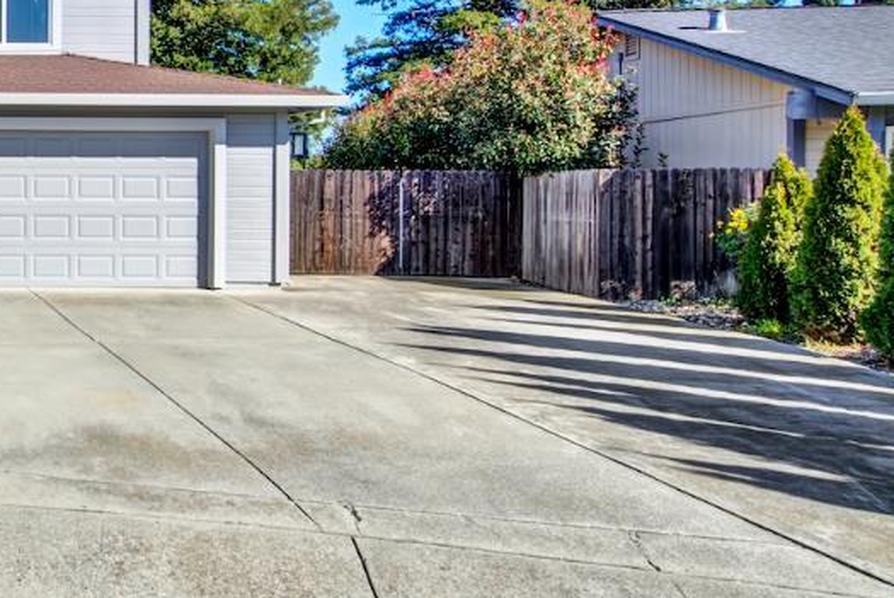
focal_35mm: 40
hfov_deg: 37.8
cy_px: 189
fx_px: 994
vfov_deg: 33.1
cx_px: -152
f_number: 14
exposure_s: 1/80
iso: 100
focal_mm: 14
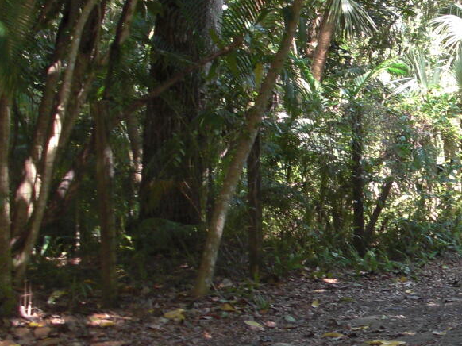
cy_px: 225
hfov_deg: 19.1
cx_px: 503
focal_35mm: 99
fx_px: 1321
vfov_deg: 14.9
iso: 100
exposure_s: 1/80
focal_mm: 6.3
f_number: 2.8
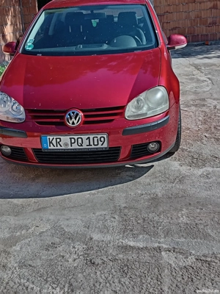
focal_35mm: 47
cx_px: 110
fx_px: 398
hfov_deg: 30.9
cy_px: 147
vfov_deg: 40.4
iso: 101
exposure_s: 1/428
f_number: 1.8
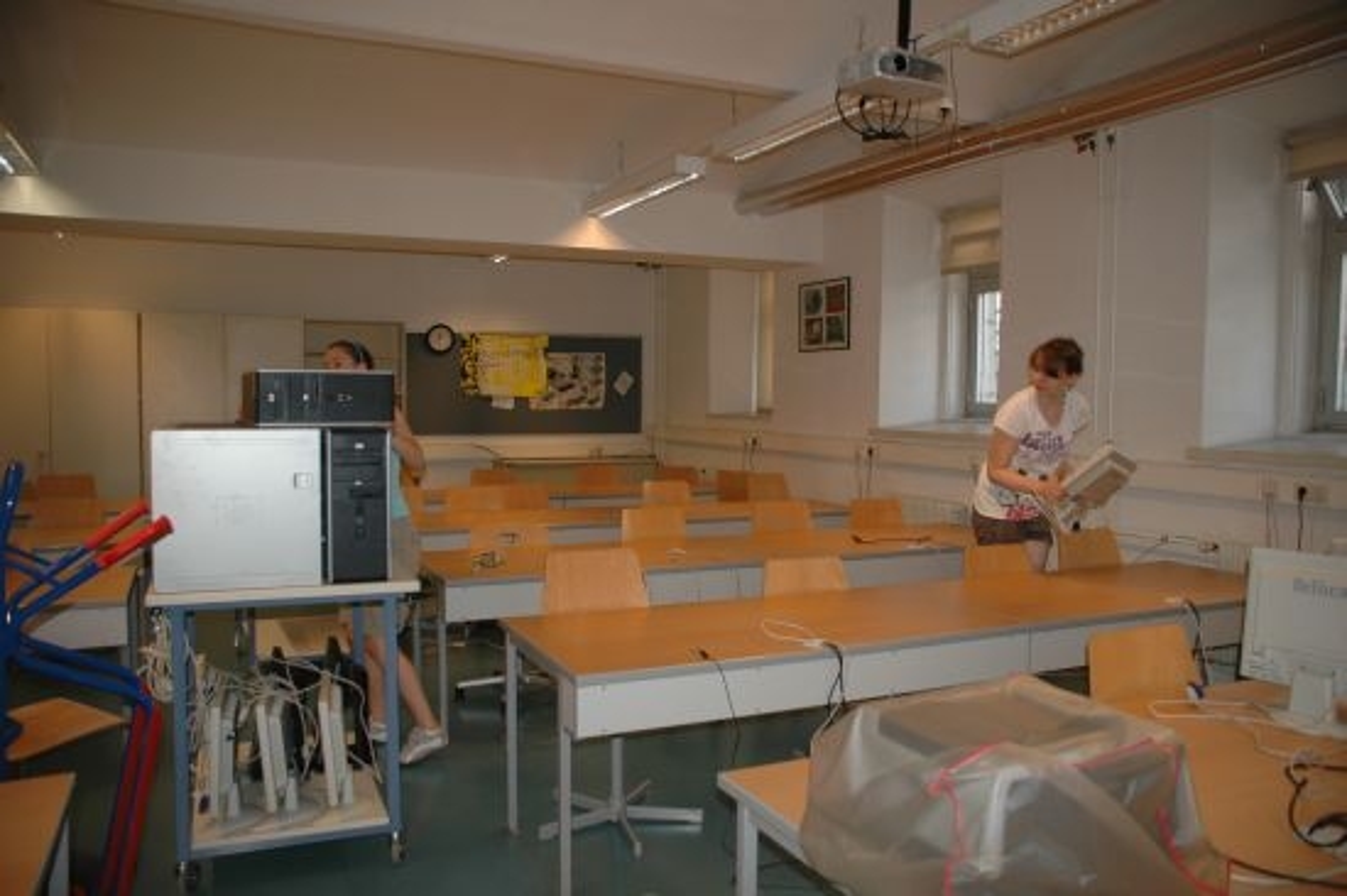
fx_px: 1010
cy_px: 448
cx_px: 674
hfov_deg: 67.4
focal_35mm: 27
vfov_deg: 47.9
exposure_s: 1/60
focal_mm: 18
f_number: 3.5
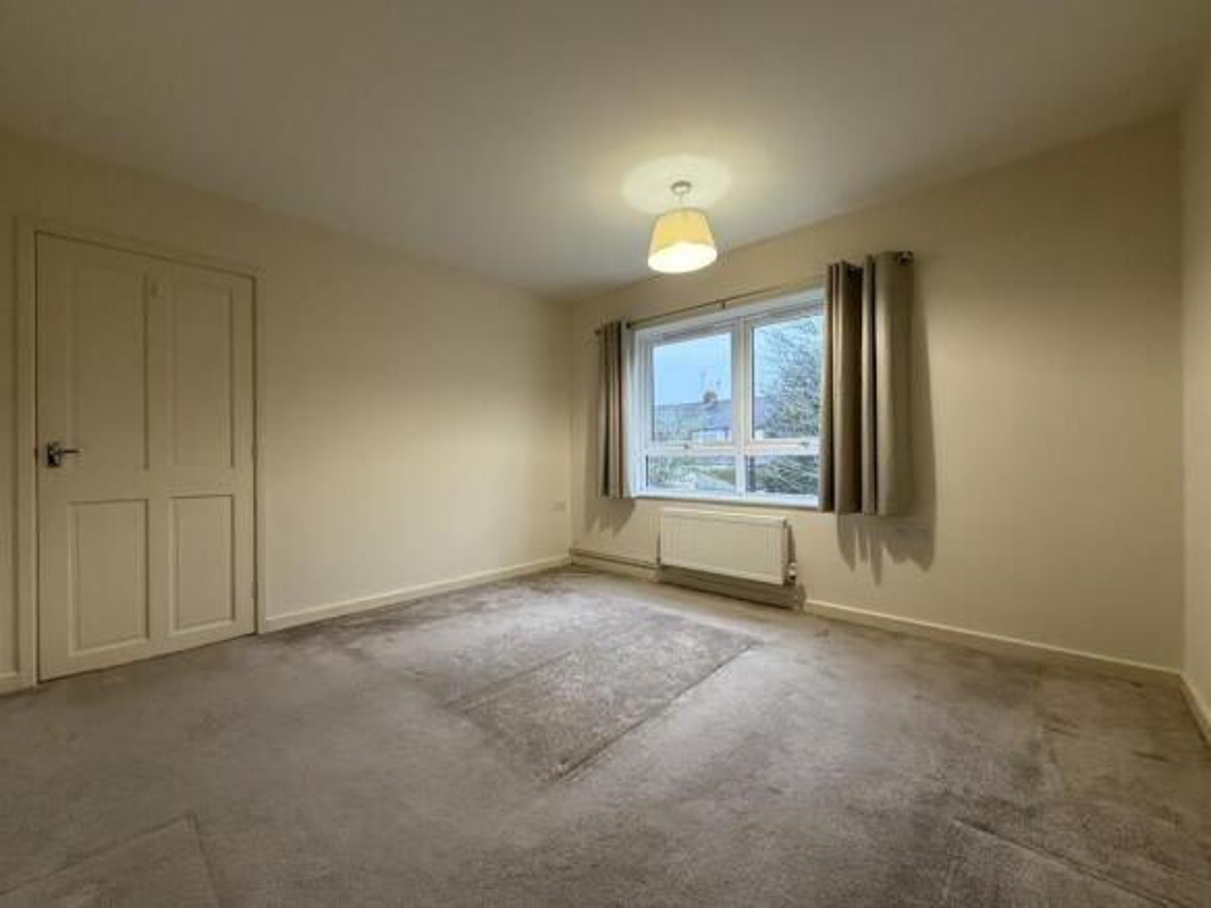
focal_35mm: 14
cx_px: 606
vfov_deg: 85.7
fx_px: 490
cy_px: 454
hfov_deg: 102.1
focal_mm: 2.22
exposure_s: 1/50
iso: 400
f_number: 2.2
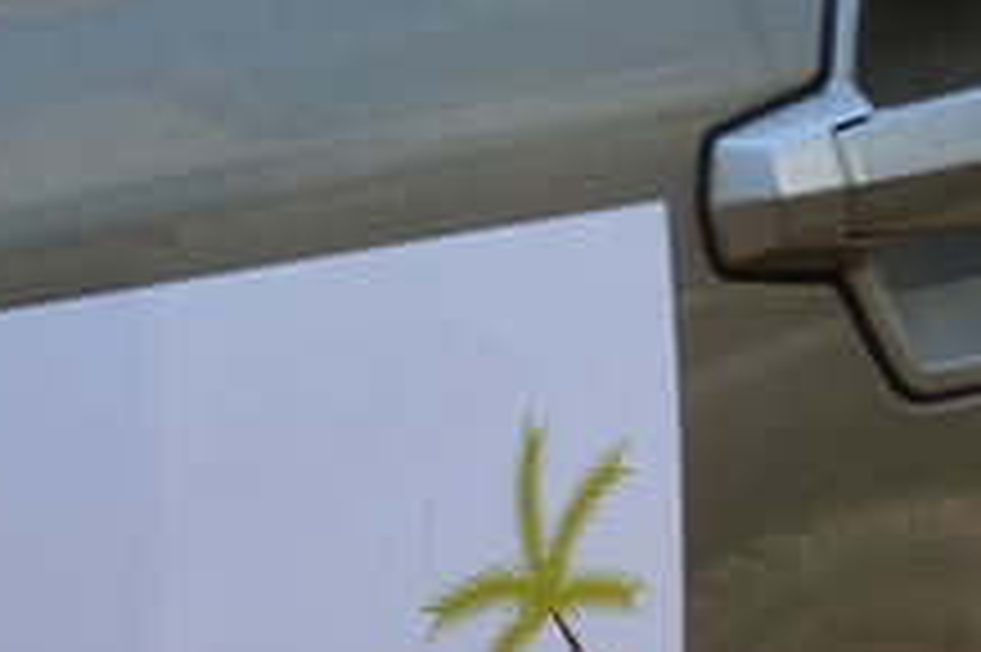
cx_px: 801
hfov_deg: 15.4
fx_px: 3594
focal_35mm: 132
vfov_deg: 10.3
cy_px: 722
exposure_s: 1/250
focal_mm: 24
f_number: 8
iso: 200
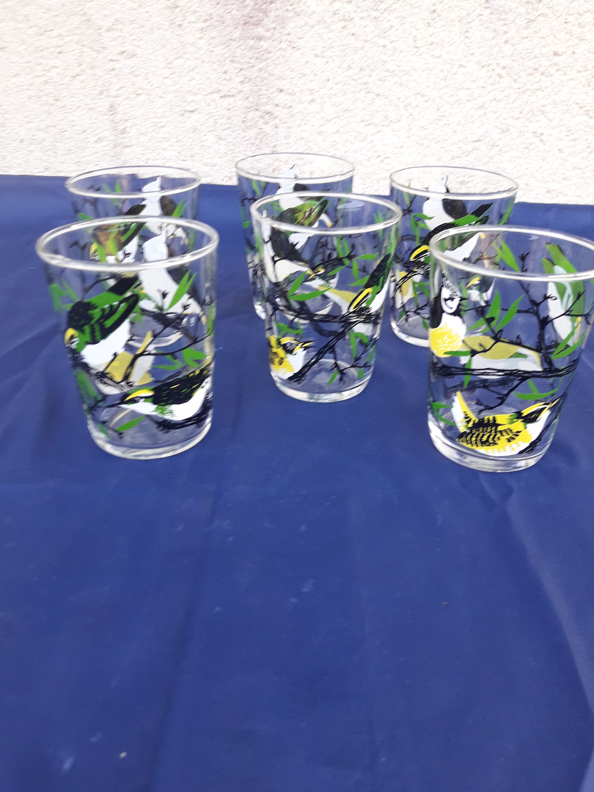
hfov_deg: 48.2
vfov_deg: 61.7
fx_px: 664
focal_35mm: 29
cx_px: 301
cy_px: 403
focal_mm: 3.7
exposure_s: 1/50
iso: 64
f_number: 1.9
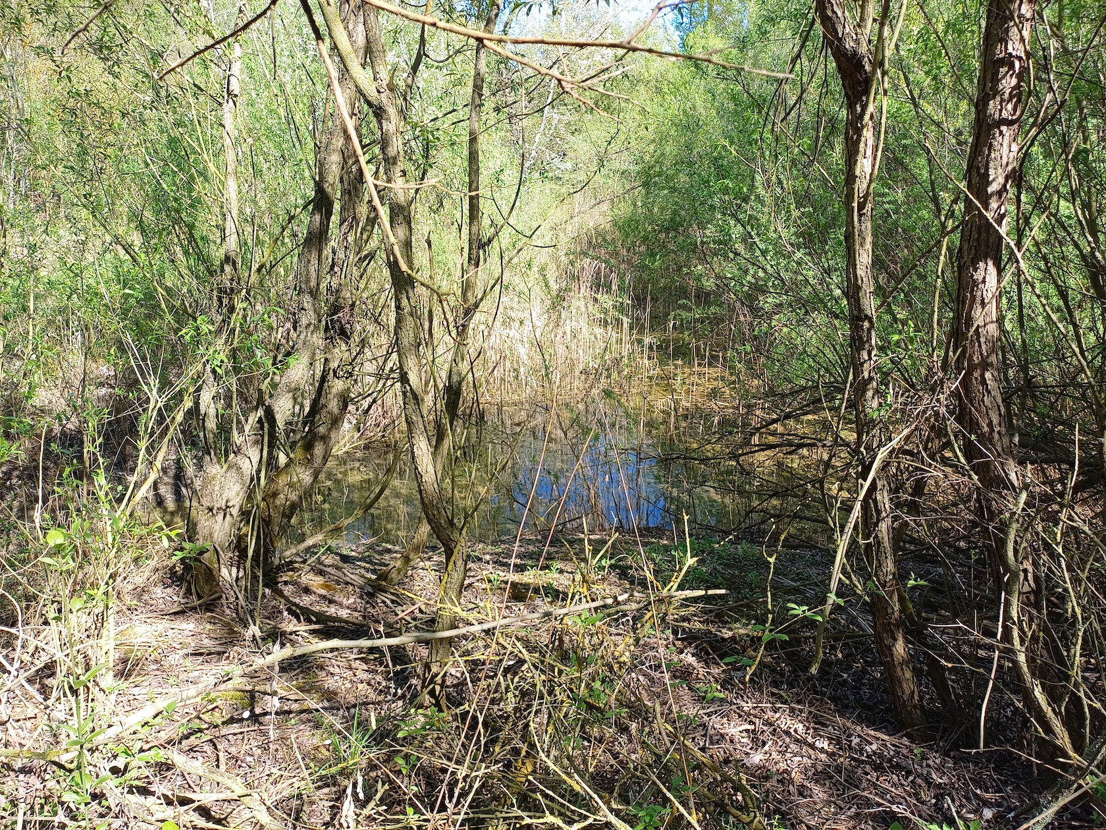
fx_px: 799
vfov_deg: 54.9
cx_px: 553
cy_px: 415
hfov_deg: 69.4
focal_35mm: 25
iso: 50
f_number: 1.8
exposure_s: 1/276
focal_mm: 4.65
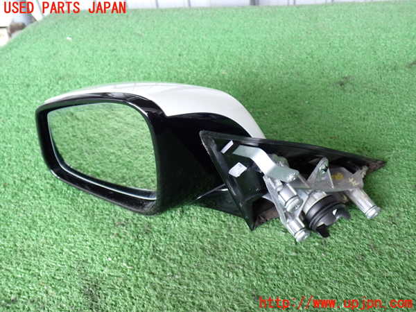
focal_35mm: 32
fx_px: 385
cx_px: 208
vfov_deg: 44.2
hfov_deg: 56.8
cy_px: 156
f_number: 2.4
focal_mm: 5.79
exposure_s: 1/50
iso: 200
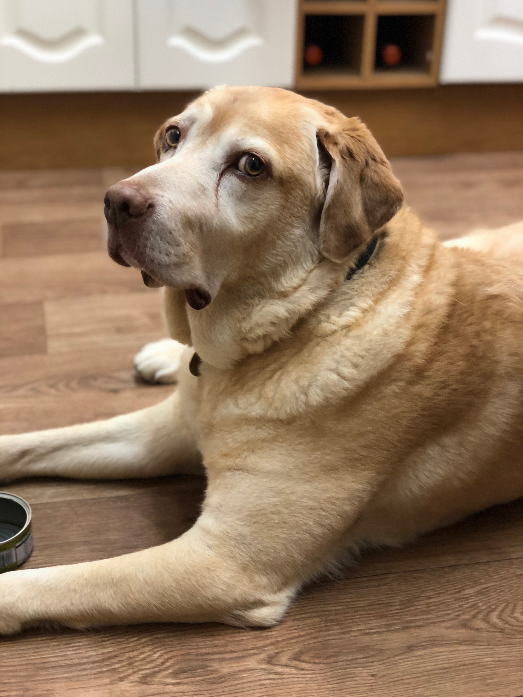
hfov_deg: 28.0
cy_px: 348
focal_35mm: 52
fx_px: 1048
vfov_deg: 36.8
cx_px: 262
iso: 250
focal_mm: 6
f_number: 2.4
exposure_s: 1/50
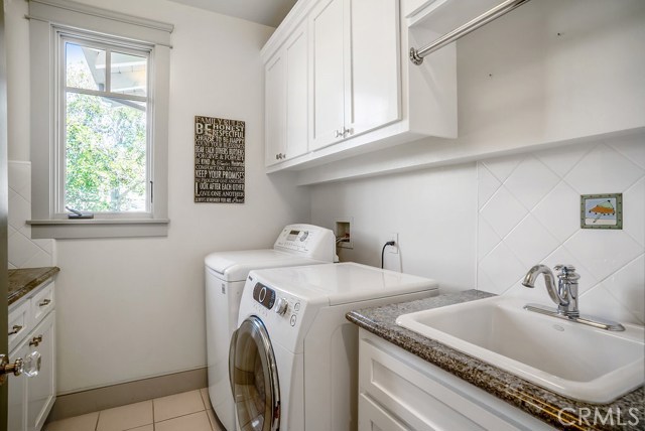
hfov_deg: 89.9
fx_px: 323
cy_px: 216
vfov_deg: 67.5
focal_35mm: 18
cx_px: 322
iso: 125
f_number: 8
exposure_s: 1/50
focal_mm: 18
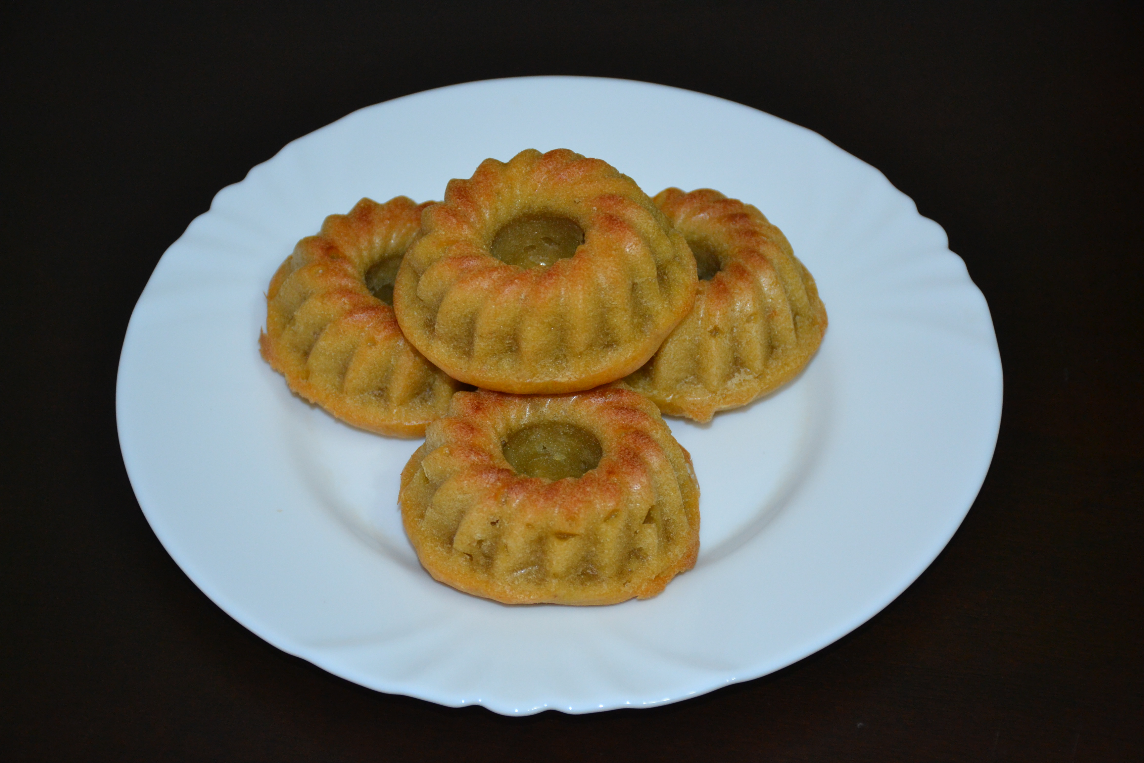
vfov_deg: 13.8
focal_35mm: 99
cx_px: 572
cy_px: 382
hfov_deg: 20.6
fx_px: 3146
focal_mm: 66
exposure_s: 1/60
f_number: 5
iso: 1000
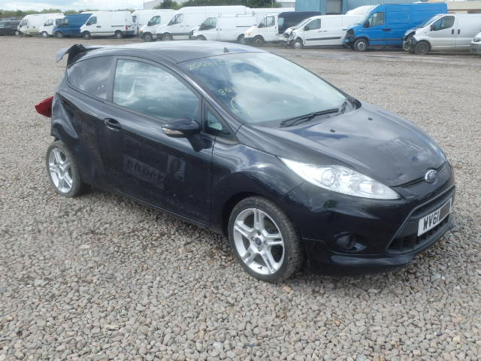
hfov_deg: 51.4
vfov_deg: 39.7
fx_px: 500
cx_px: 240
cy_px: 180
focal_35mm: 36
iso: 125
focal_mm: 6.4
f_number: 4.5
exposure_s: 1/400
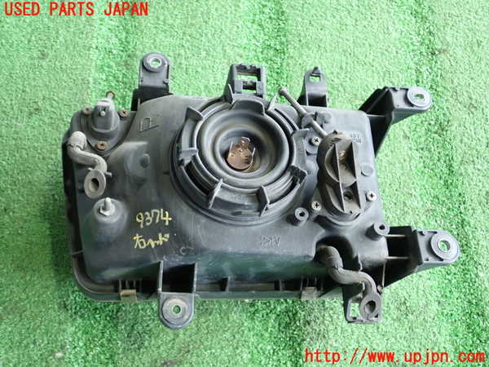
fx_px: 494
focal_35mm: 35
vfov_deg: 40.7
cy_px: 184
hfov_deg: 52.6
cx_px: 244
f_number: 2.6
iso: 250
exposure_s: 1/30
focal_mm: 6.42
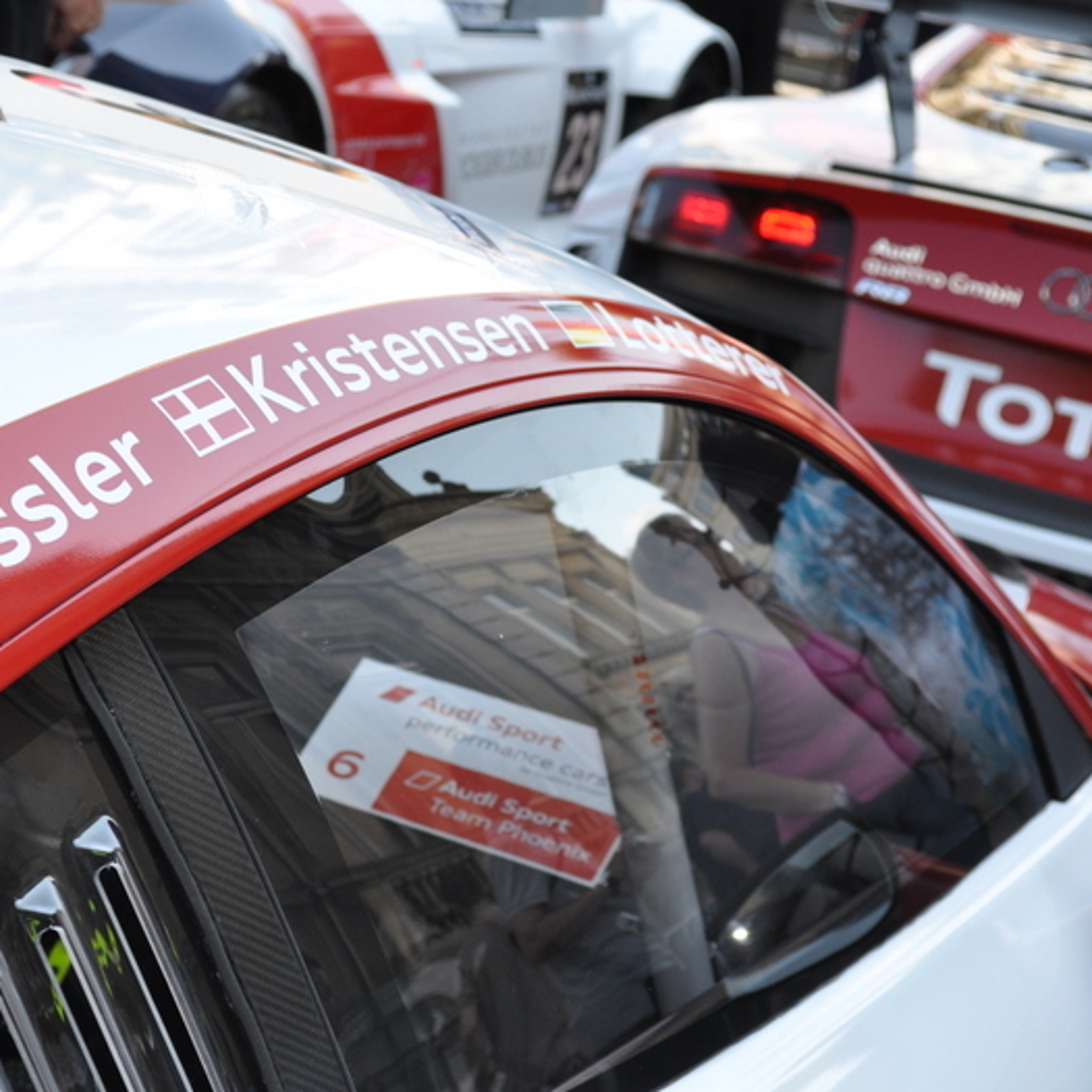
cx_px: 295
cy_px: 550
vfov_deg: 18.7
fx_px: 3319
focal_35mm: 93
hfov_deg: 18.6
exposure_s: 1/200
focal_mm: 48
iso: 320
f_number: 9
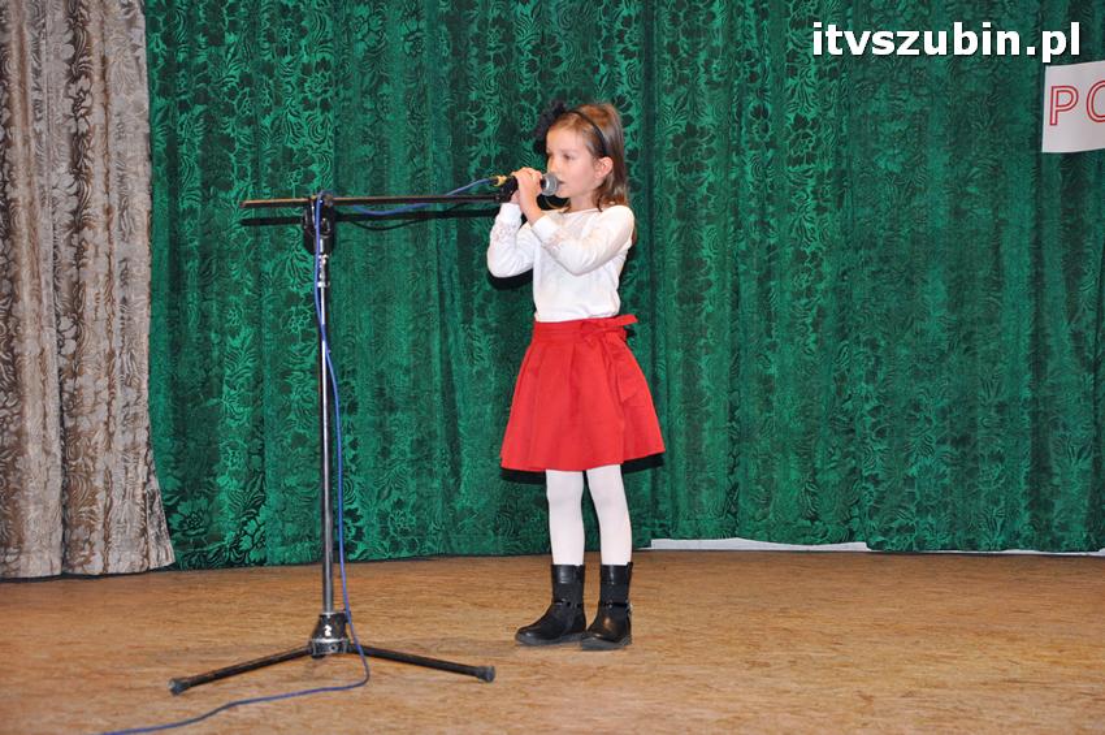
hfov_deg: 26.0
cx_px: 552
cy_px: 368
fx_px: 2392
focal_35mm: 78
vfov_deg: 17.5
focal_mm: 52
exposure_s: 1/60
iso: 1250
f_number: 5
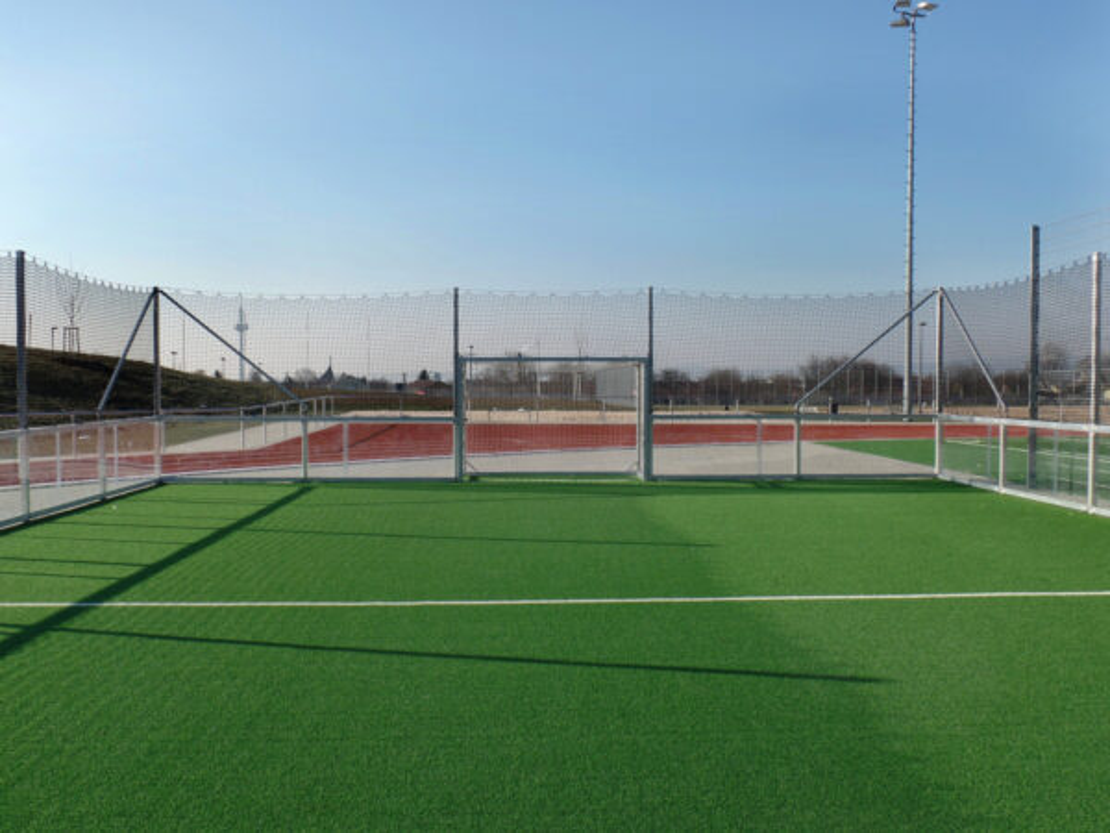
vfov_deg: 40.7
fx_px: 1122
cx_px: 555
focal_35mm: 35
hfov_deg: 52.6
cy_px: 416
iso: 80
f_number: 3.4
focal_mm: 6.2
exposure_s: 1/750
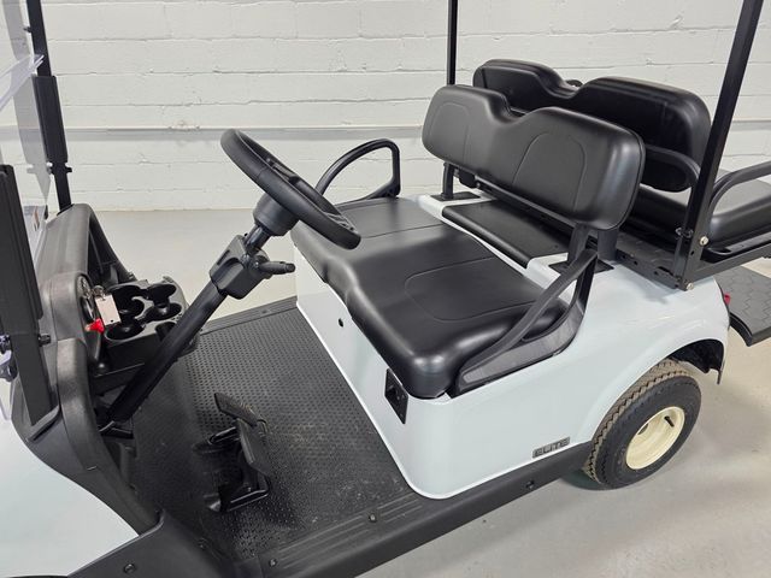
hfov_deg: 73.9
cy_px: 289
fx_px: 512
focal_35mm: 23
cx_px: 386
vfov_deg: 58.9
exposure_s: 1/120
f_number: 1.7
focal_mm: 6.3
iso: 200
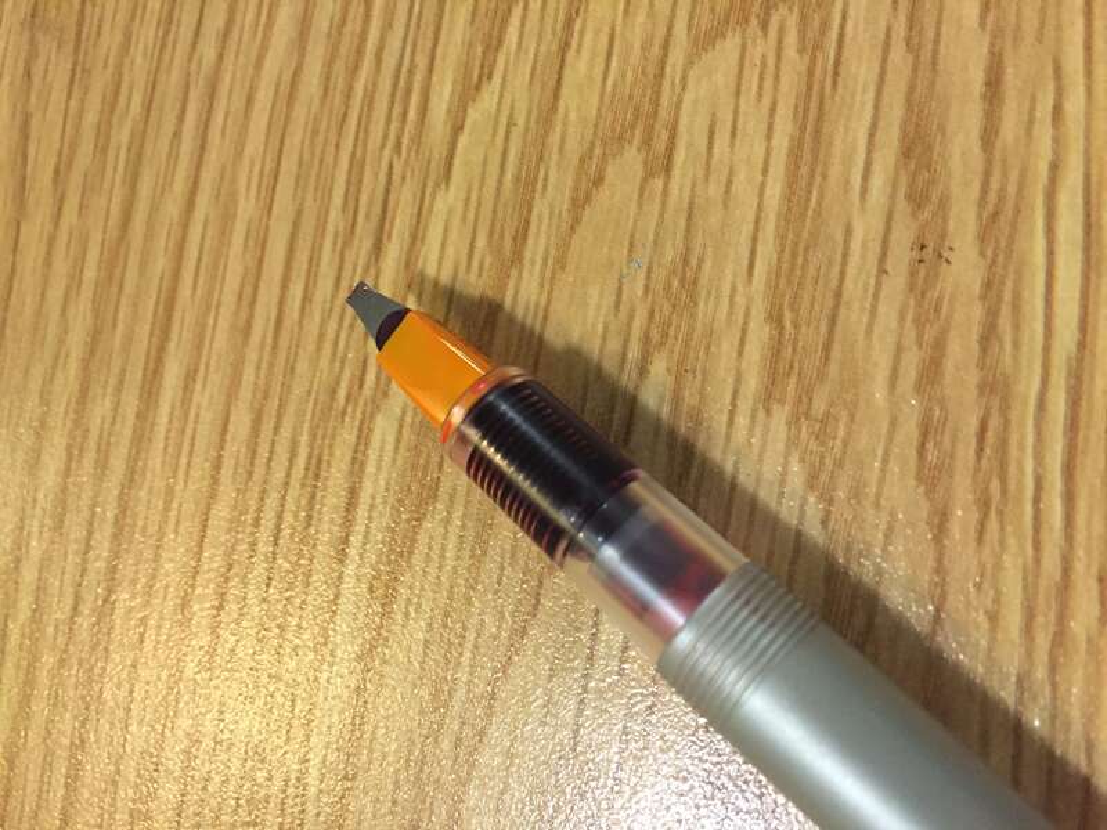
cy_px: 415
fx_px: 927
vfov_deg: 48.2
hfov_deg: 61.7
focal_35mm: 29
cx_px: 554
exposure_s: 1/30
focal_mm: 4.15
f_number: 2.2
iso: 250
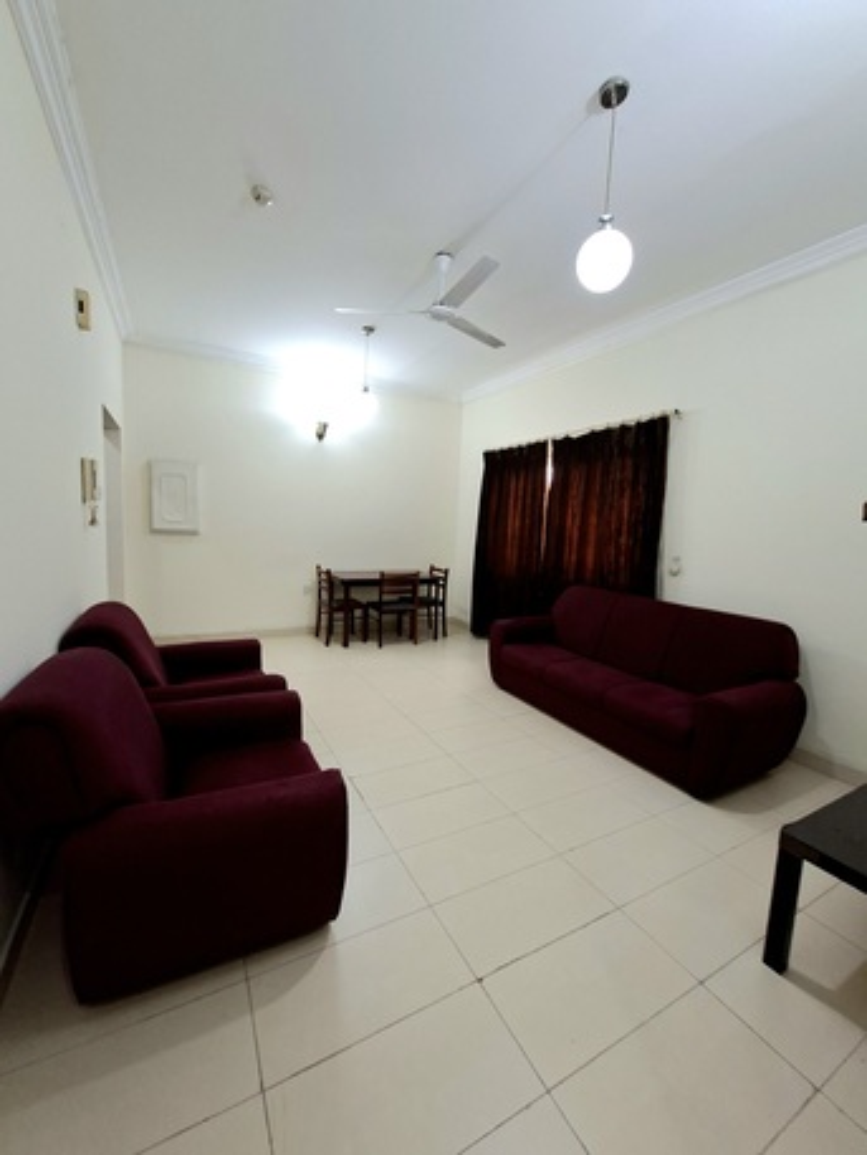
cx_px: 434
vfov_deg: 106.2
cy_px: 578
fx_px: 434
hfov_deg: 89.9
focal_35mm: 13
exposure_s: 1/25
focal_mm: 1.74
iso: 160
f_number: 2.2
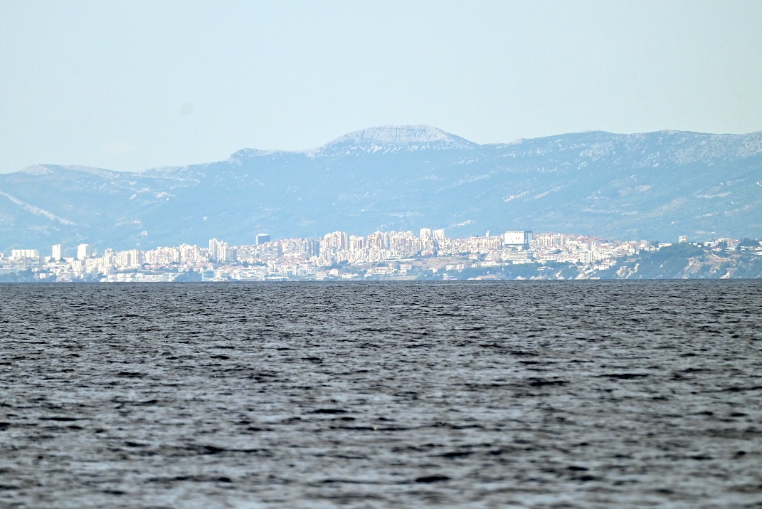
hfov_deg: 4.9
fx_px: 8893
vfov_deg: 3.3
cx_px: 345
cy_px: 250
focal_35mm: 420
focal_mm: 300
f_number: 5.6
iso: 250
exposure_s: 1/3200
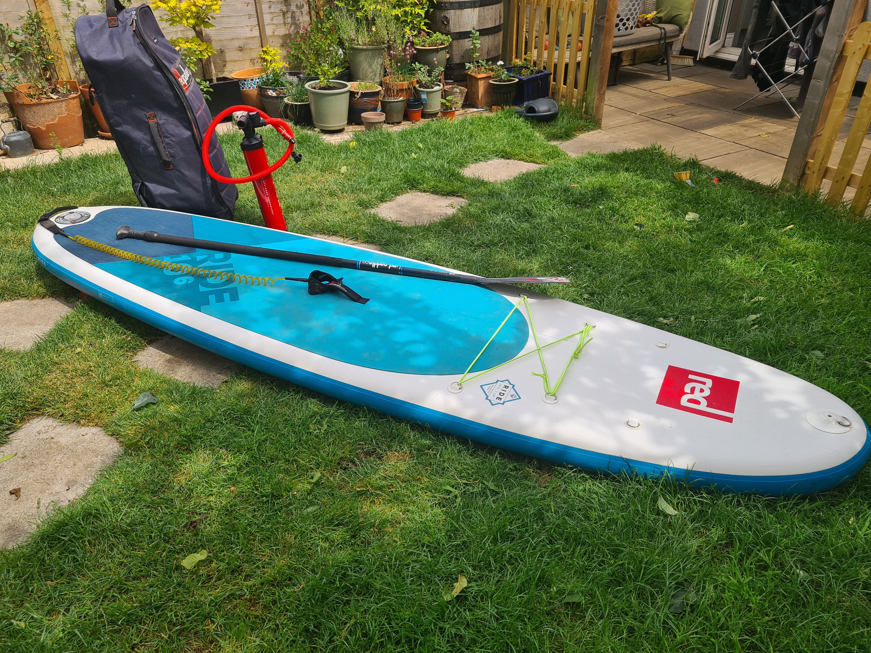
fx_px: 654
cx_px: 436
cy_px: 326
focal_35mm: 26
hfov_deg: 67.3
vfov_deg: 53.1
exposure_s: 1/1768
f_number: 1.8
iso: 50
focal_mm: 5.4
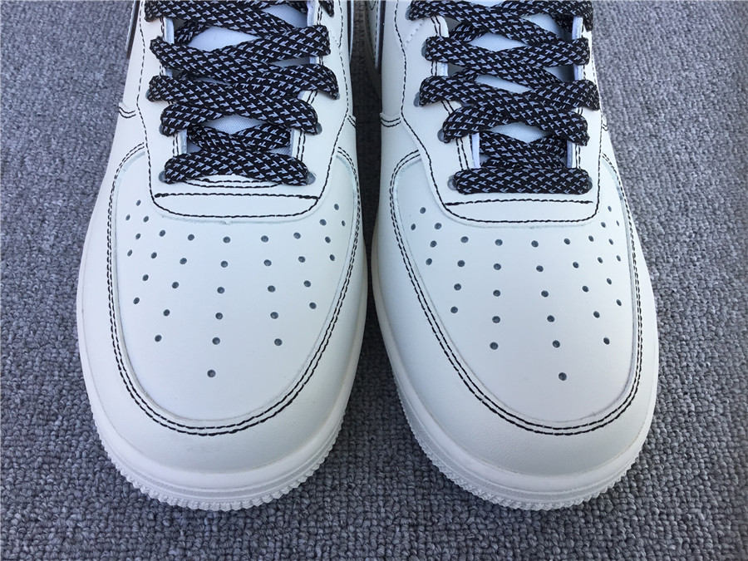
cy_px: 280
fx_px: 670
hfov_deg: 58.4
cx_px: 374
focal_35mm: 31
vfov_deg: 45.4
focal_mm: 3.3
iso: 25
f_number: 2.4
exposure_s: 1/422
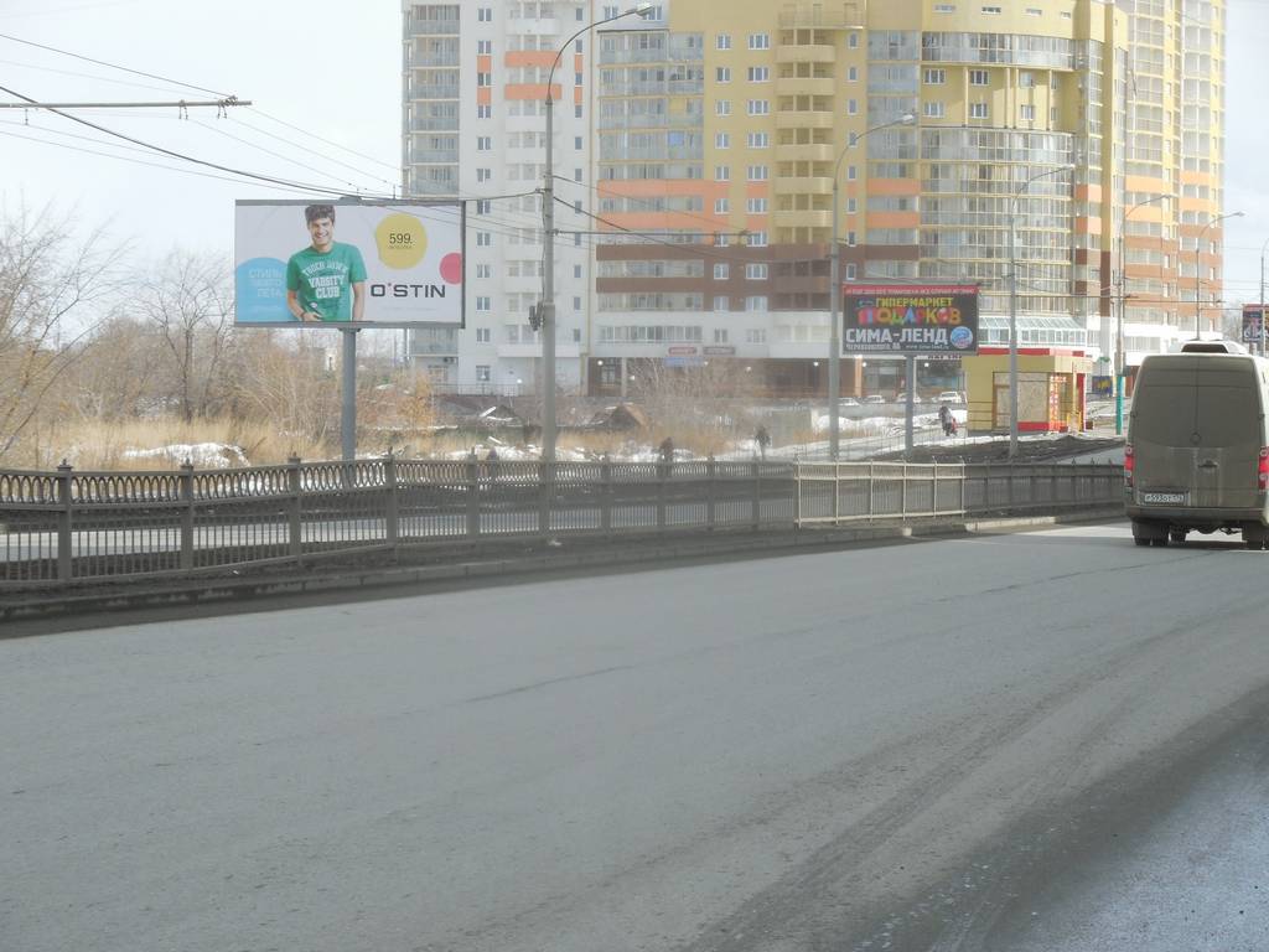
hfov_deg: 14.7
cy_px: 476
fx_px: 4912
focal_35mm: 134
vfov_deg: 11.1
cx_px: 634
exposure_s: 1/400
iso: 125
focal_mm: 24.2
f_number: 4.9
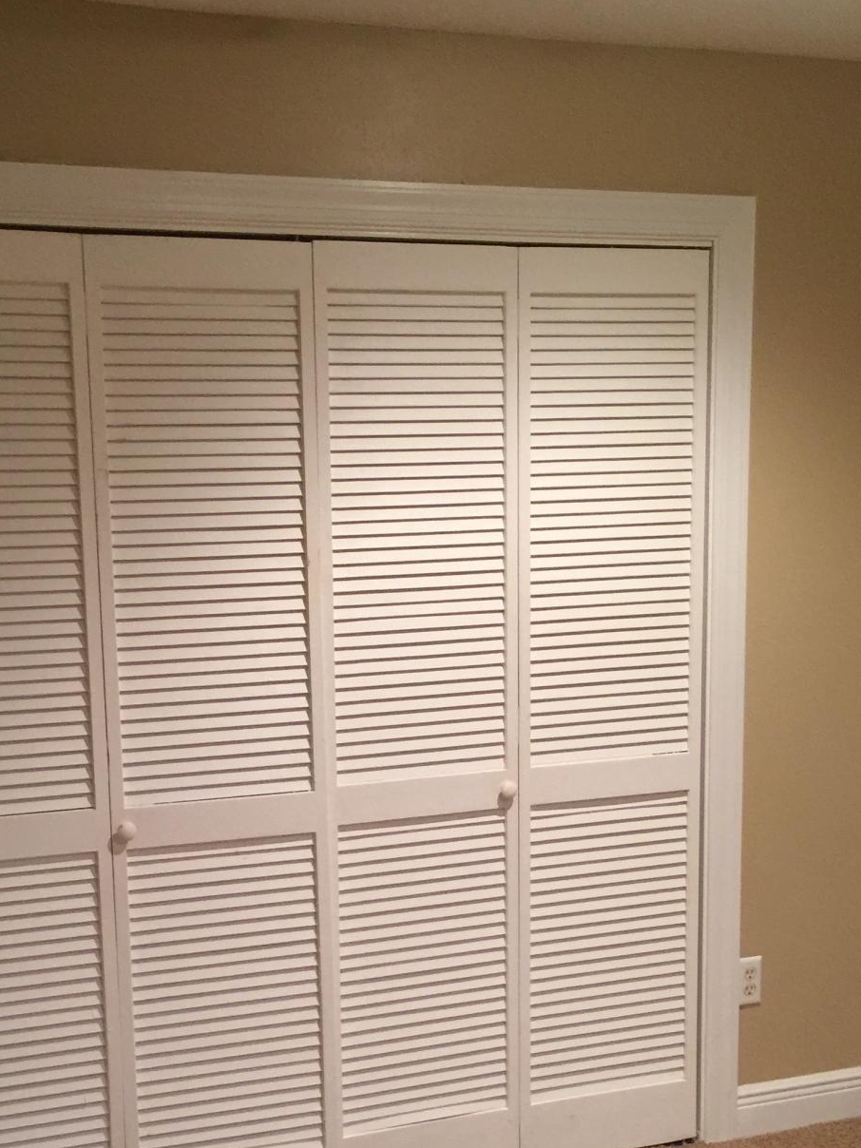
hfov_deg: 30.2
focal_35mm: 48
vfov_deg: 39.3
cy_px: 733
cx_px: 353
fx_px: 1592
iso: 100
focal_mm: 4.15
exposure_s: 1/15
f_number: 2.2
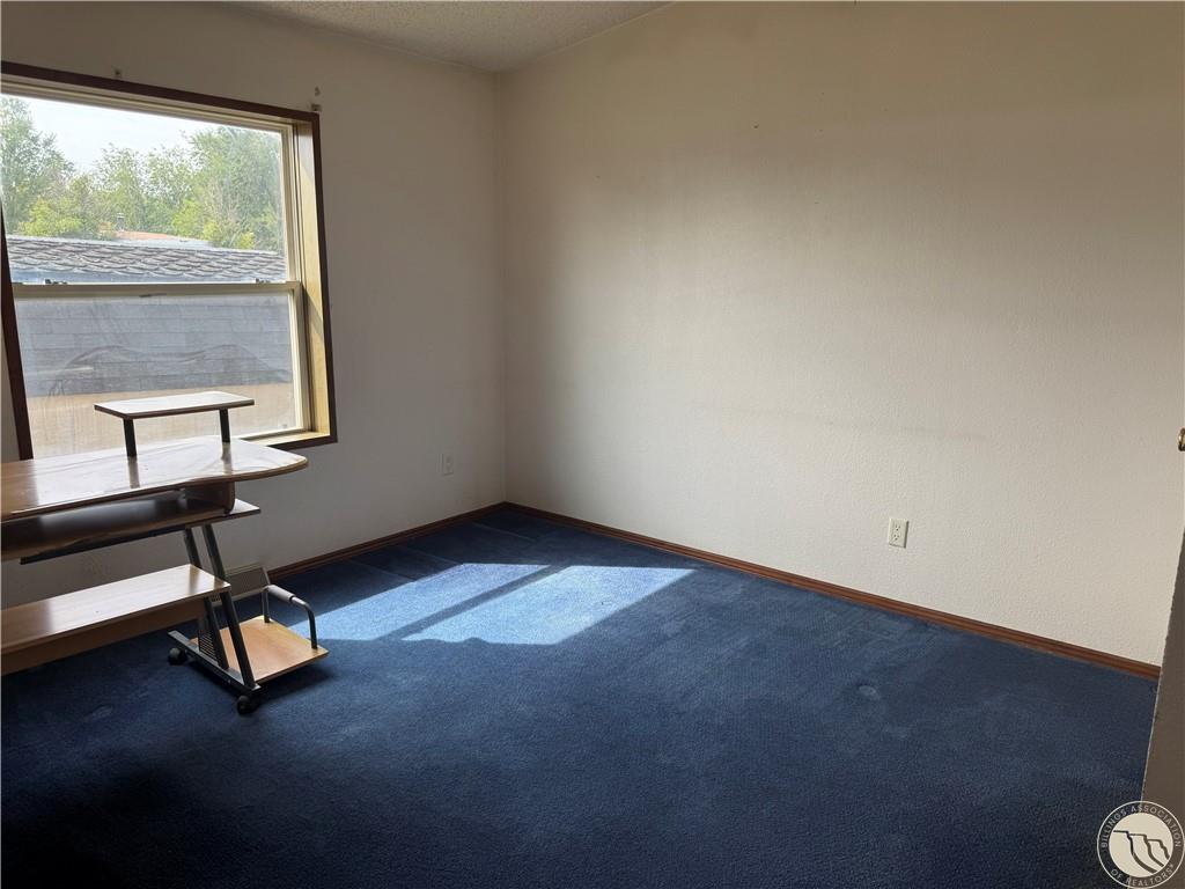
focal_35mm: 24
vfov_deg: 56.8
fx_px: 822
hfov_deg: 71.6
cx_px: 592
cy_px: 444
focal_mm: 6.76
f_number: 1.78
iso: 64
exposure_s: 1/280
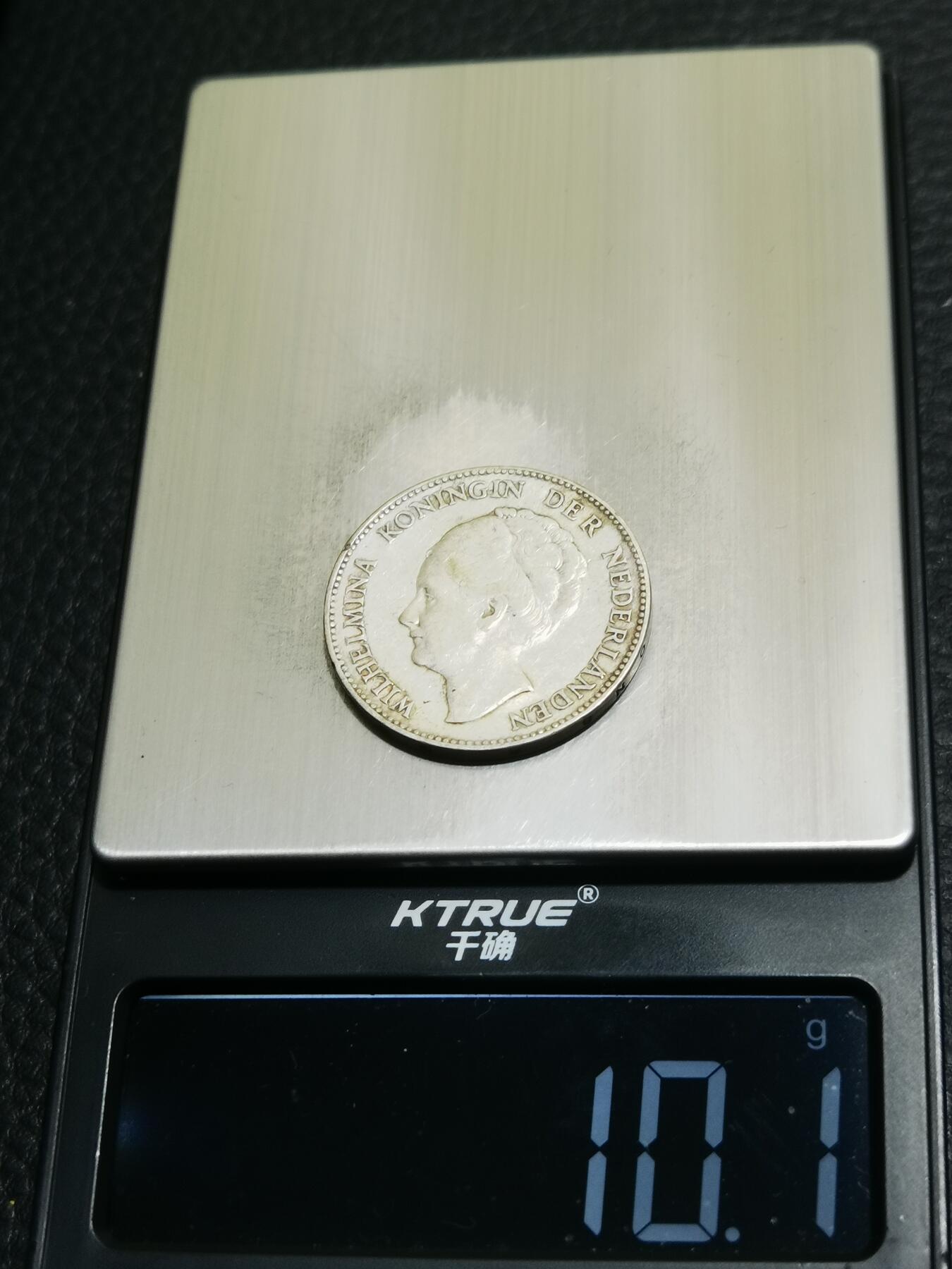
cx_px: 476
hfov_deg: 24.8
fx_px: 2163
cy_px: 634
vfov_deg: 32.7
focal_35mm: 59
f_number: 1.9
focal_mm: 6.67
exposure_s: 1/100
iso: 80
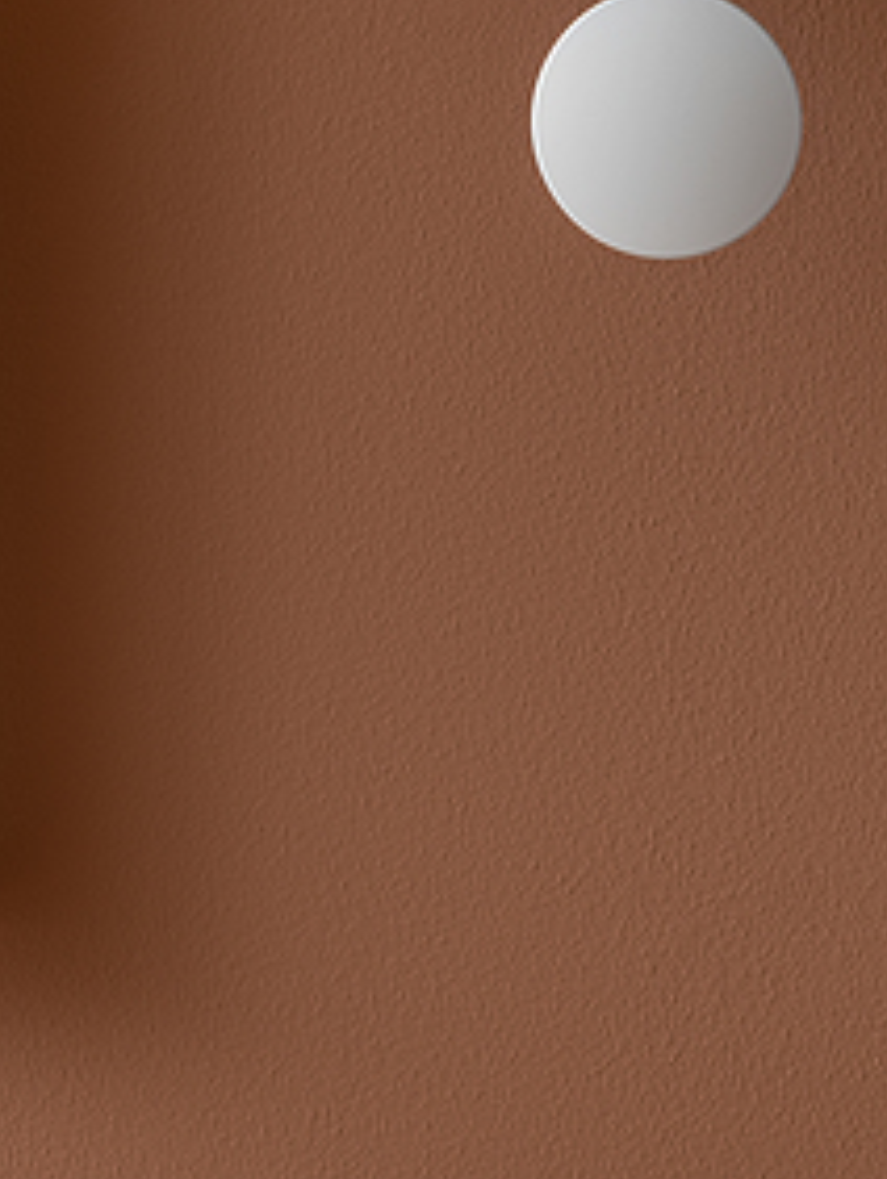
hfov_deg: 3.7
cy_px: -291
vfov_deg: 4.9
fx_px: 13611
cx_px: 699
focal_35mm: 399
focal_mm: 135
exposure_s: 1/125
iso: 31
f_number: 4
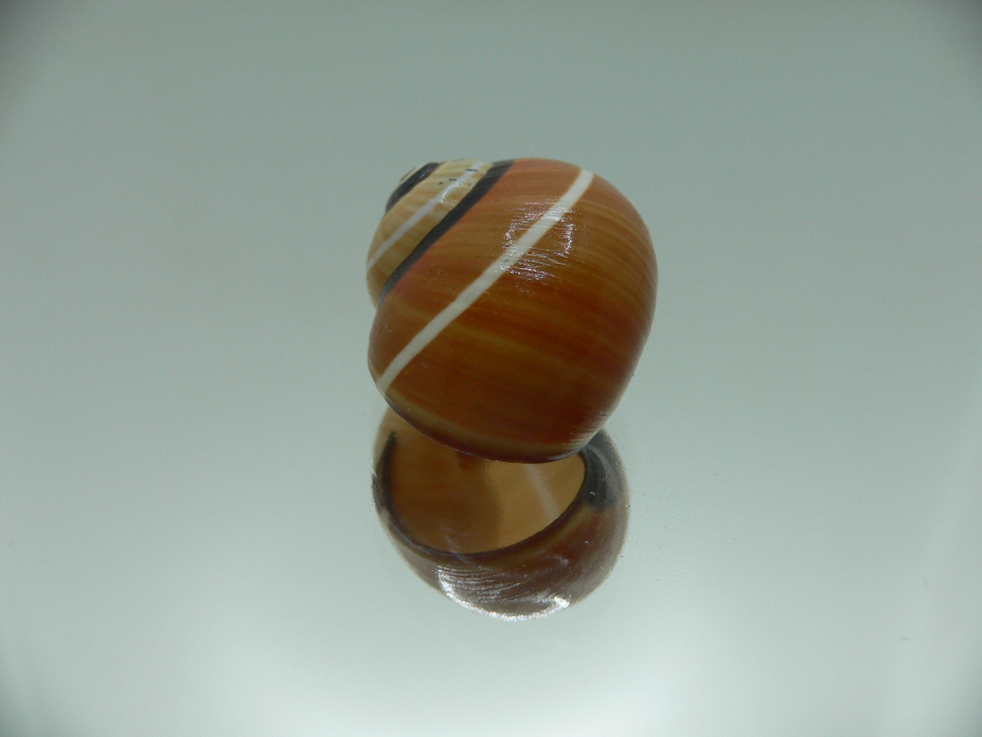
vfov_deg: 40.7
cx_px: 491
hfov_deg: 52.6
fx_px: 993
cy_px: 368
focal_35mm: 35
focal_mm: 4.6
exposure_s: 1/80
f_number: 2.8
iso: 80
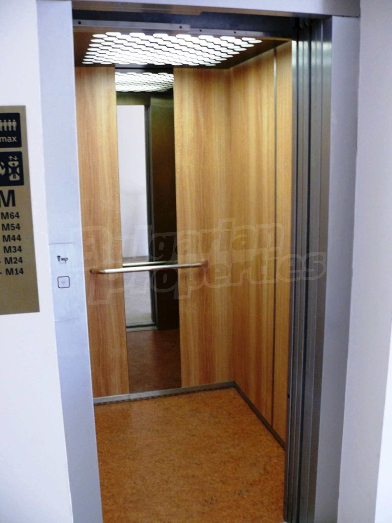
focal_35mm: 35
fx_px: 528
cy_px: 262
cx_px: 196
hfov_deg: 40.7
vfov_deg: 52.6
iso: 200
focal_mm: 7.4
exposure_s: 1/13
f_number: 2.8
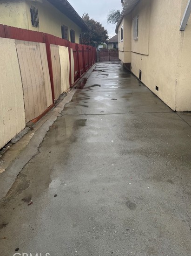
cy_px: 115
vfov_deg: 63.3
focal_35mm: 28
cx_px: 90
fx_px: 206
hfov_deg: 49.7
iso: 64
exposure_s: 1/148
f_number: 1.78
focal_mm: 6.76
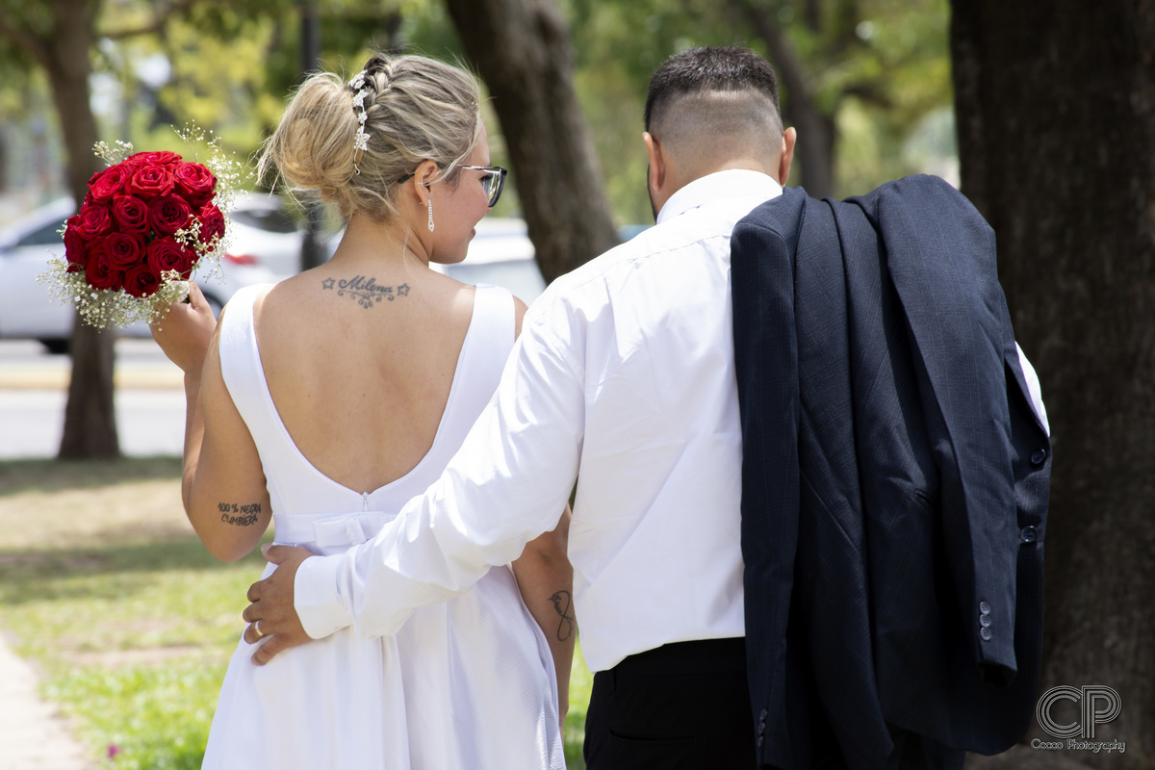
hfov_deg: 67.4
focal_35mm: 27
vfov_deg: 47.9
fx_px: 866
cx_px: 578
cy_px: 385
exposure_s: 1/400
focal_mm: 18
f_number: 2.5
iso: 800
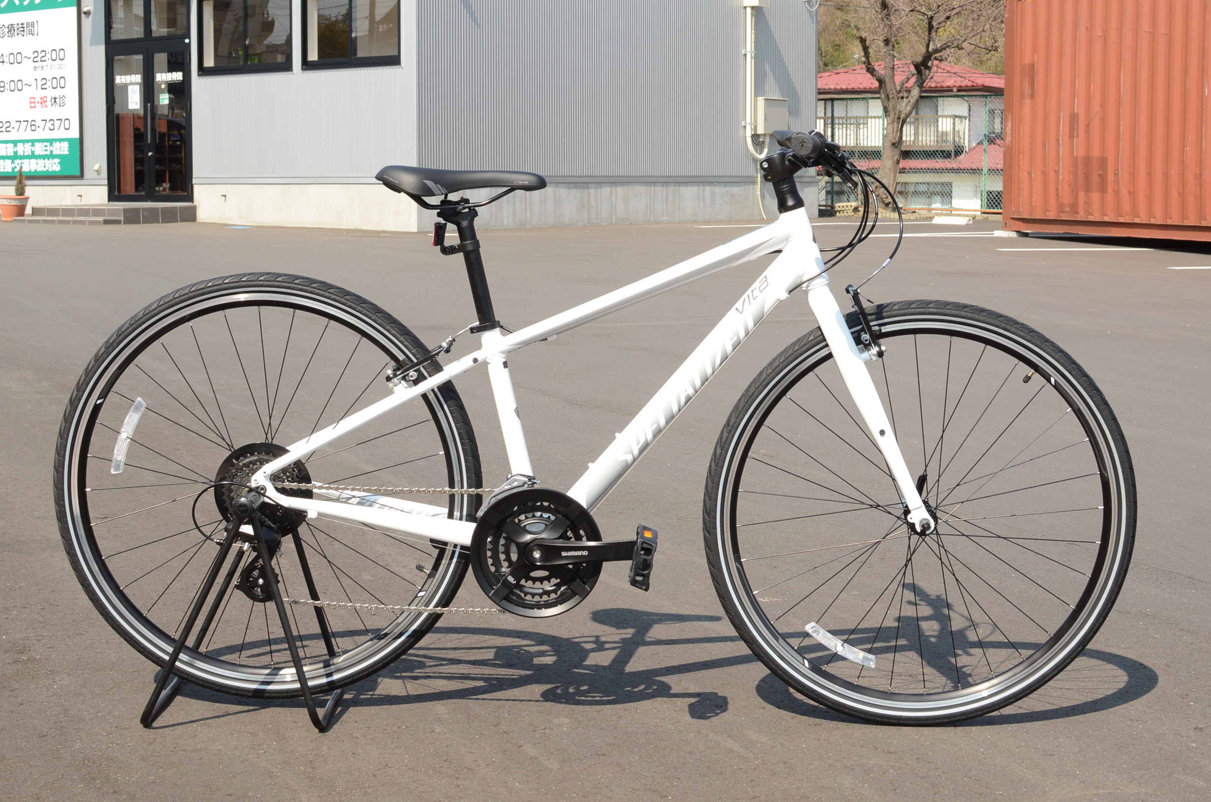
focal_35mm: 52
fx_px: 1762
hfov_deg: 37.9
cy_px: 401
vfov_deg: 25.6
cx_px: 606
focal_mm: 35
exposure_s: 1/500
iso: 640
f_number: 11
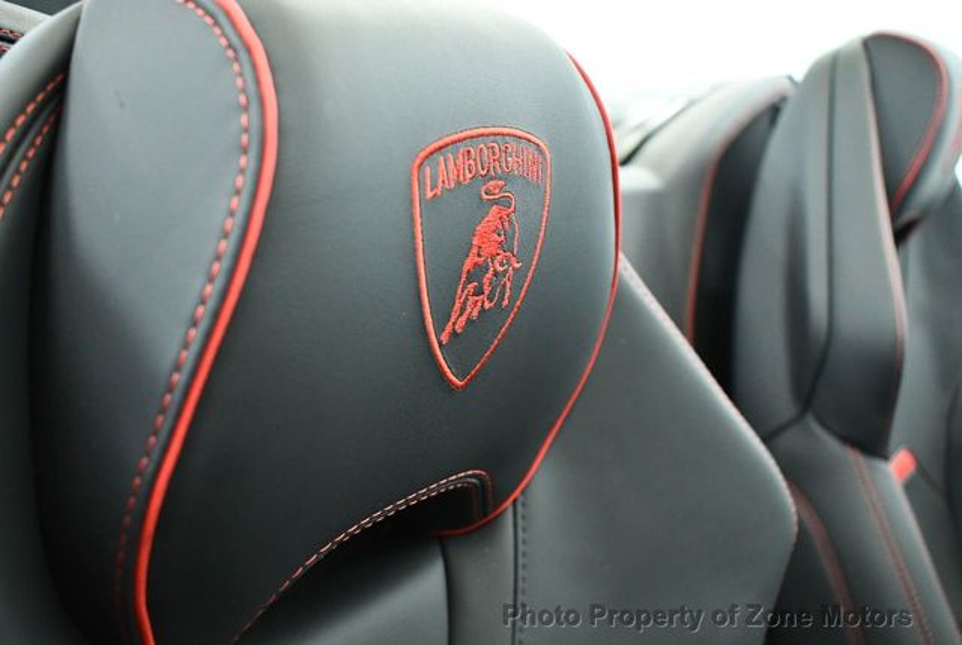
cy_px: 322
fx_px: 964
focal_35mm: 36
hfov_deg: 53.1
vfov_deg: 37.0
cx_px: 481
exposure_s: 1/125
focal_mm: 18
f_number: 3.5
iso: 3200
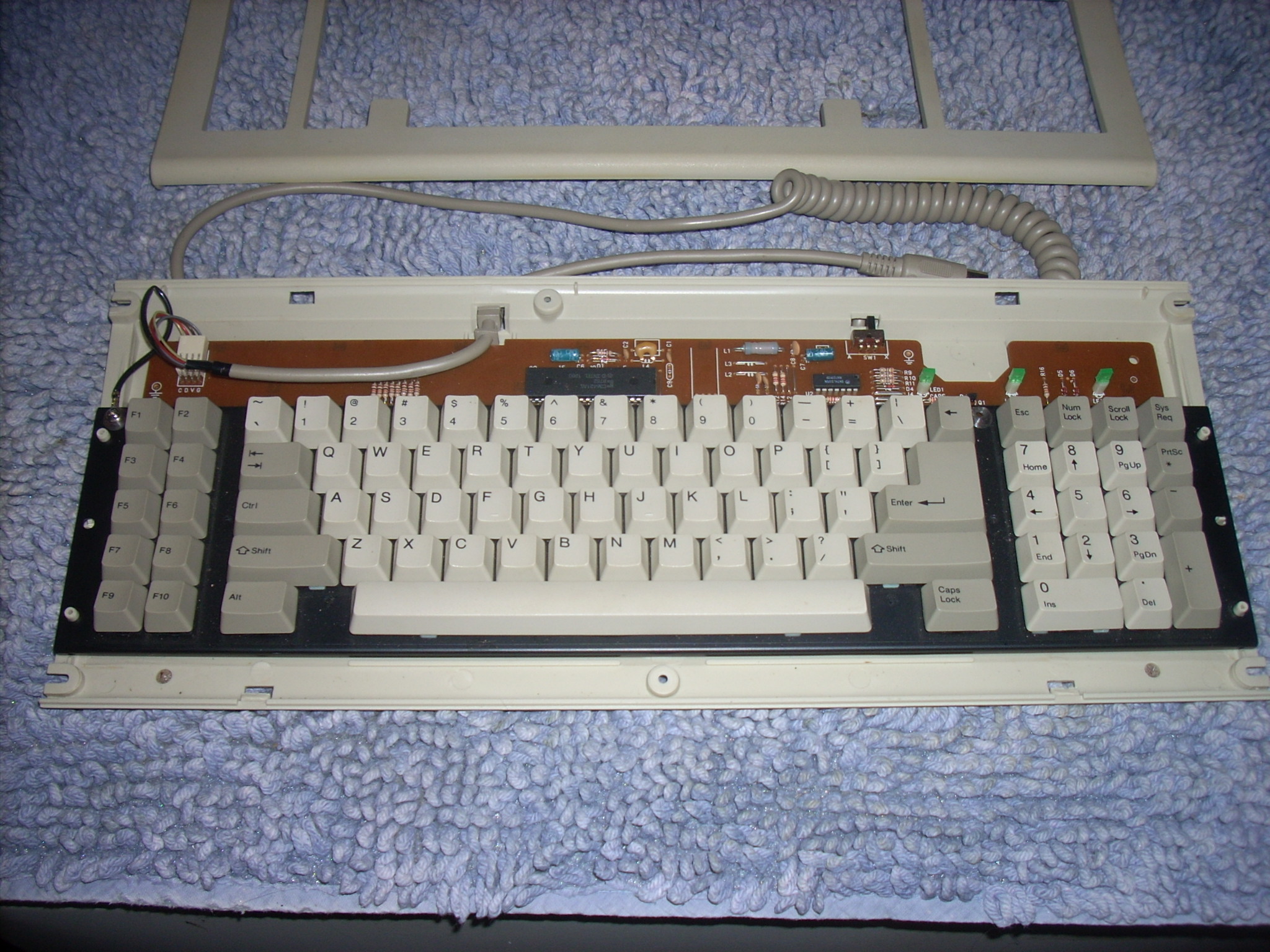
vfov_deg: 38.7
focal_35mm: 37
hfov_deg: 50.1
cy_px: 476
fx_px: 1357
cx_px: 635
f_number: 2.8
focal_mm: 6.2
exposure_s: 1/60
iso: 64
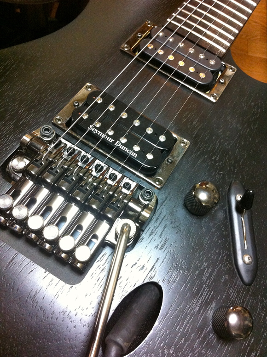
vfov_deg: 52.7
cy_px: 178
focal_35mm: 35
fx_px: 361
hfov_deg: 40.6
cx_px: 134
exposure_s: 1/15
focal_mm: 3.85
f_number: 2.8
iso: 320
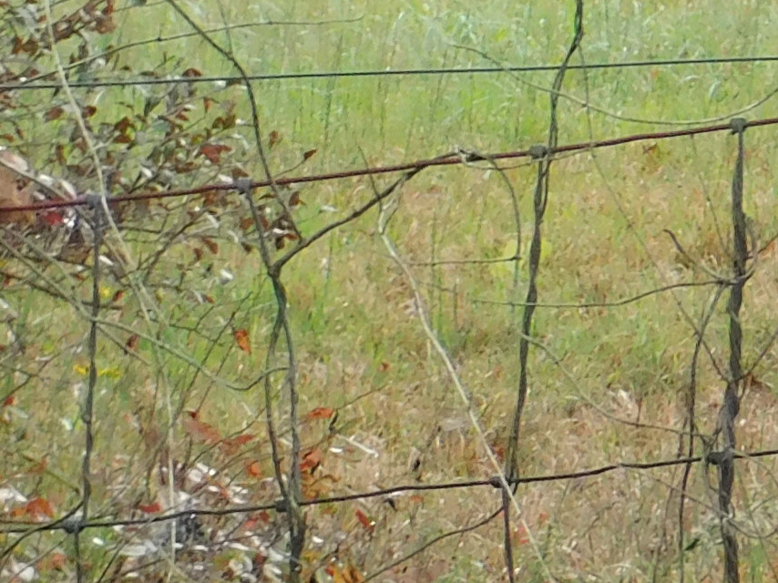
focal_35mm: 799
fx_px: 17953
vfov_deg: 1.9
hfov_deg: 2.5
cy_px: -665
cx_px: 1617
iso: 125
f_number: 5.1
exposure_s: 1/40
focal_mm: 26.3
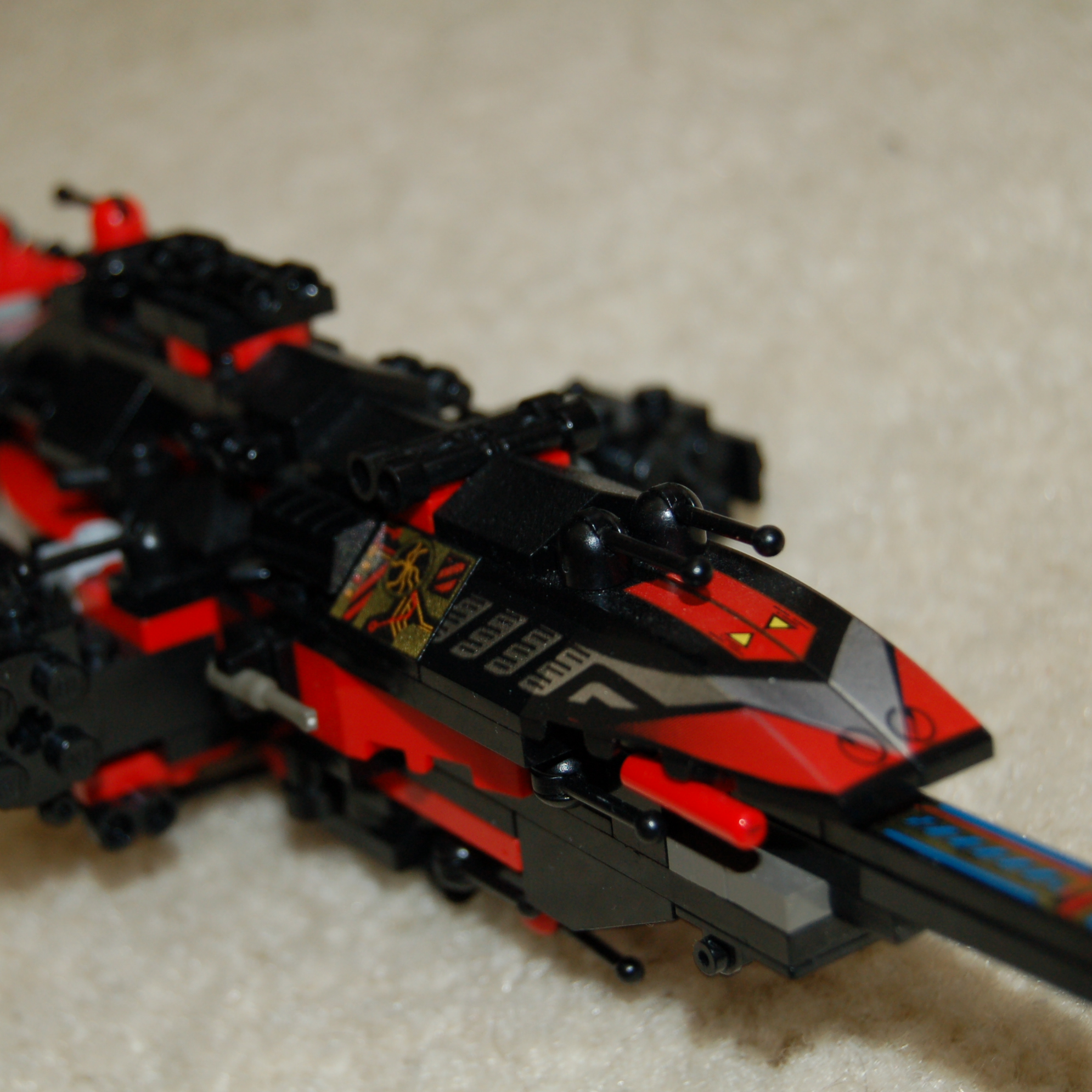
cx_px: 378
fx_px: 2748
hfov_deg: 22.4
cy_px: 544
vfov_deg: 22.5
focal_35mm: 77
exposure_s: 1/60
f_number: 5
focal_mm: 40
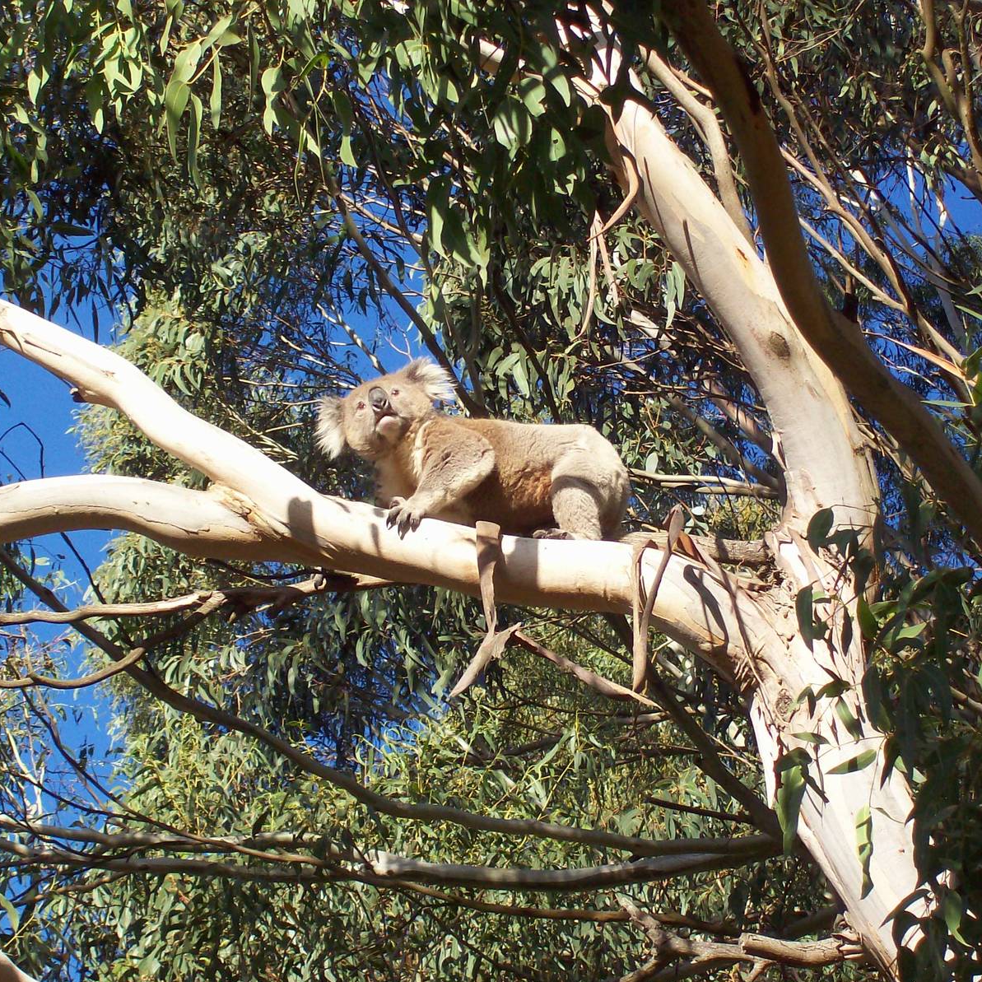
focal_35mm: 128
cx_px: 508
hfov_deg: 13.6
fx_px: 4108
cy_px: 493
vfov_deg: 13.6
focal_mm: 18
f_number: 4.8
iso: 80
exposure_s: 1/283
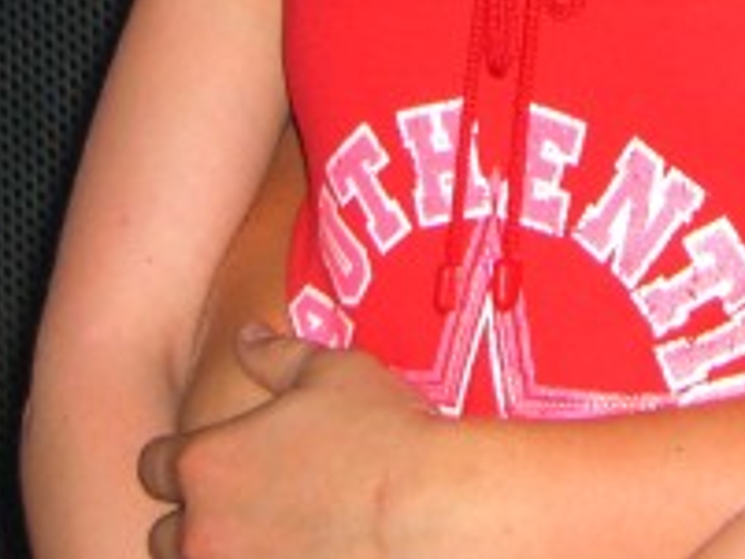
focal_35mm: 183
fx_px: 3941
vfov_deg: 7.8
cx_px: 804
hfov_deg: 10.7
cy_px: -518
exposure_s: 1/60
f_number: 3.1
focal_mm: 9.5
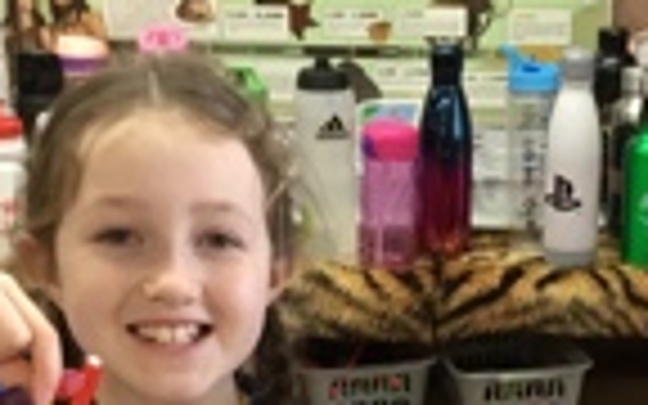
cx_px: 526
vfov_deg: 13.6
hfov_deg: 22.5
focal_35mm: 91
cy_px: 585
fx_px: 1607
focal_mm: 3.3
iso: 64
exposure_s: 1/33
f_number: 2.4
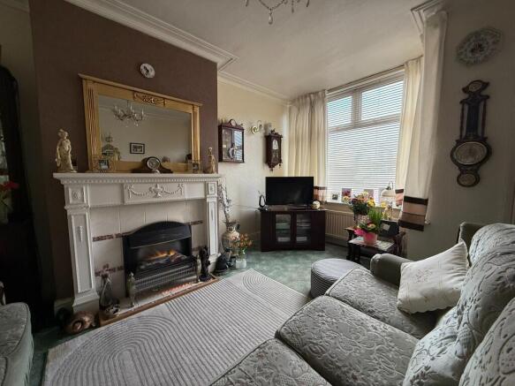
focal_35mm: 14
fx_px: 208
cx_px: 258
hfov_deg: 102.1
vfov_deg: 85.7
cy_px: 193
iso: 125
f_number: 2.2
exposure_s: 1/99
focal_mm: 2.22
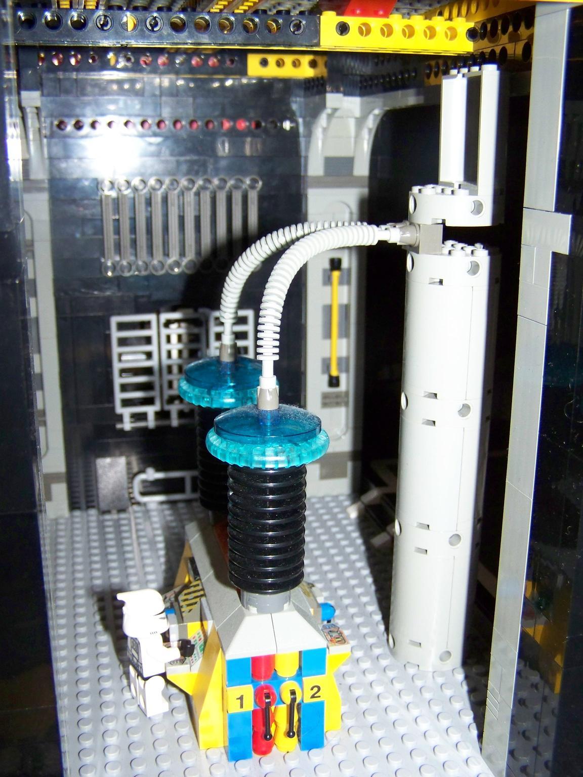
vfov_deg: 49.0
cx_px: 292
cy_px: 388
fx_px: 853
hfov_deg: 37.7
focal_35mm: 38
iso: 200
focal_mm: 6.3
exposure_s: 1/30
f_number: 2.8
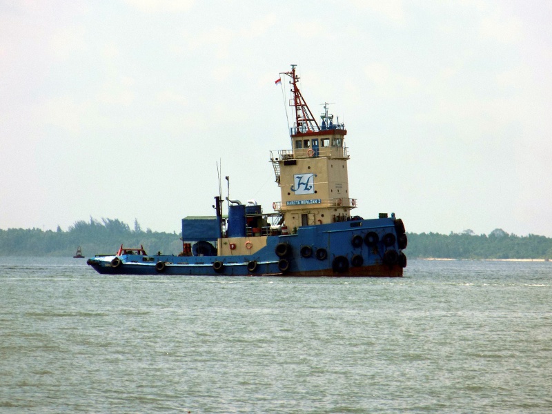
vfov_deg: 2.4
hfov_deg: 3.1
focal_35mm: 630
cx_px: 276
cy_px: 207
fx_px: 10046
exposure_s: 1/500
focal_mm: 112
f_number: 5.9
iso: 80
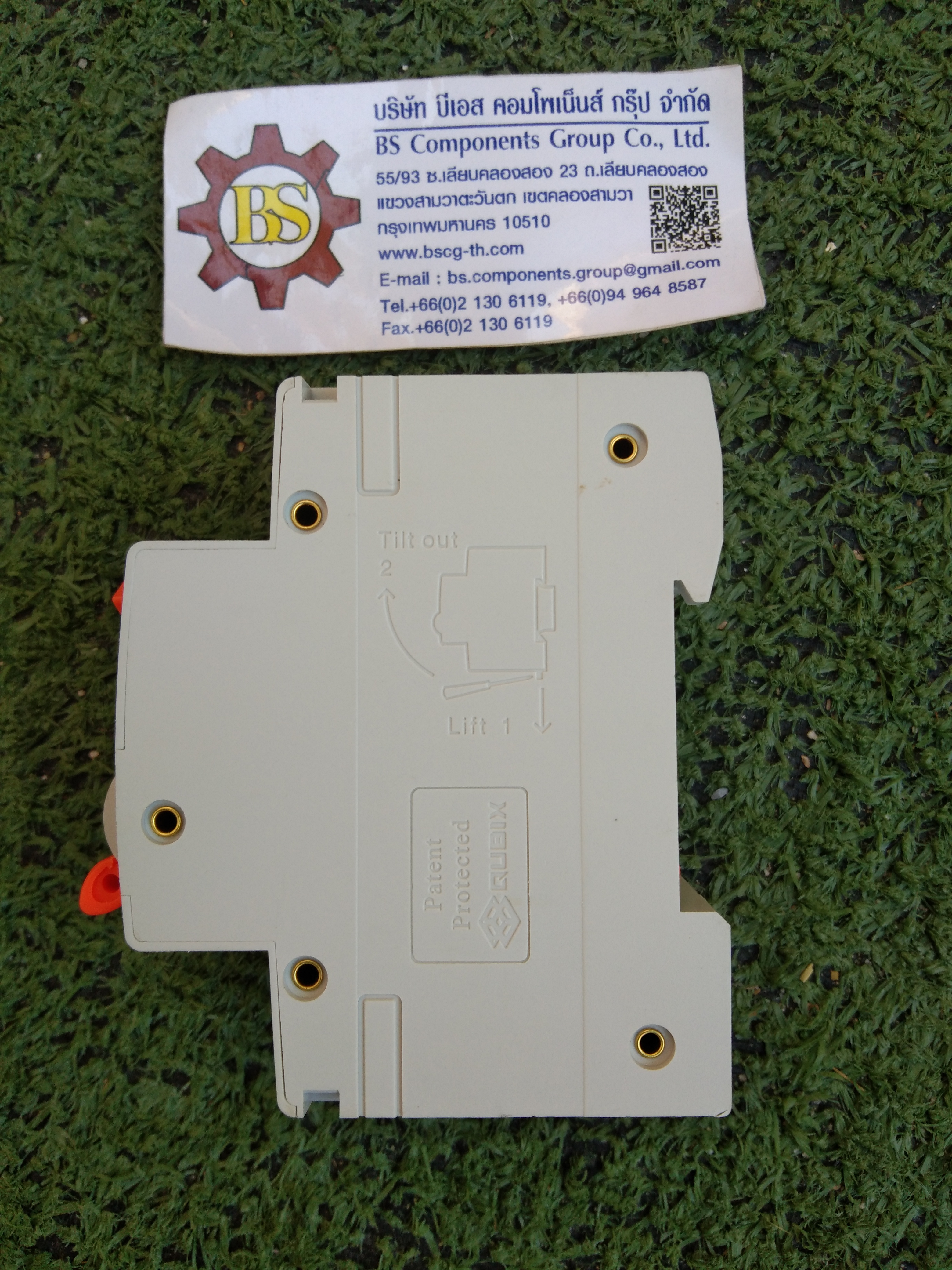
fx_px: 1100
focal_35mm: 30
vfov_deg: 60.0
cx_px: 476
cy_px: 635
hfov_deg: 46.8
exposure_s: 1/50
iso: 79
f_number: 2.2
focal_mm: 3.65
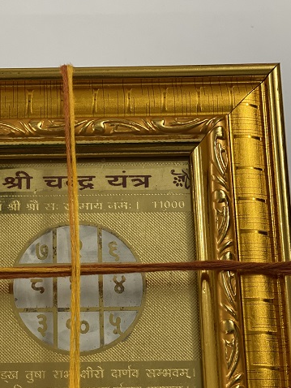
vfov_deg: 22.4
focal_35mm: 87
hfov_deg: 16.9
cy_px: 271
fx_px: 974
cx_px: 73
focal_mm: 6
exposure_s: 1/33
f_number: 2
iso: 125
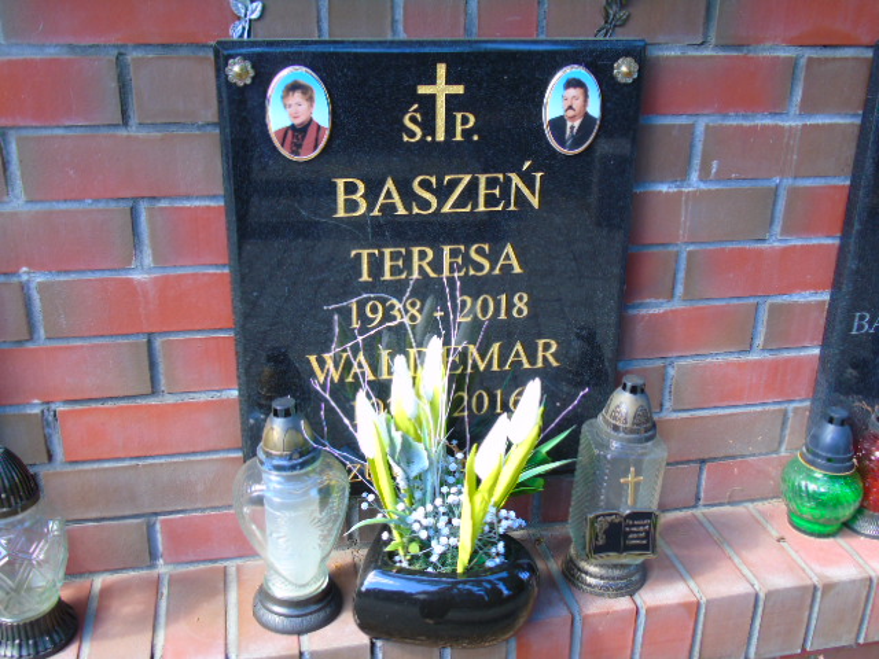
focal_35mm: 34
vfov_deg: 41.8
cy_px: 330
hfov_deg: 54.0
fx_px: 863
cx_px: 440
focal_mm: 6.1
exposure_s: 1/40
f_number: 3.8
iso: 80
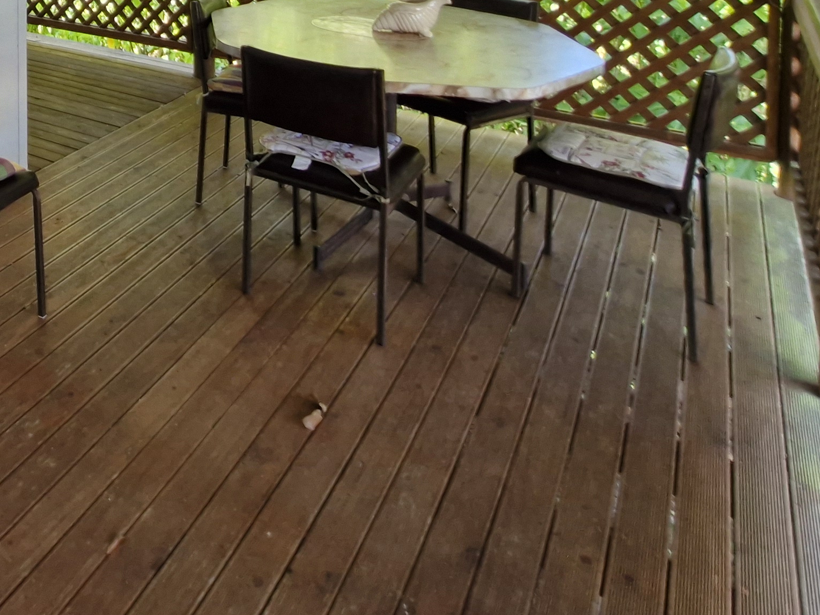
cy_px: -162
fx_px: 805
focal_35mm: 34
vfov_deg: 32.6
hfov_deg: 44.2
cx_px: -35
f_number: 2.2
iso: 50
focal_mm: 1.74
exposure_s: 1/50
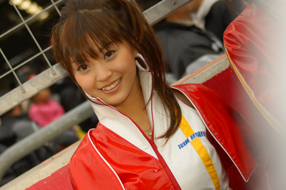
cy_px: 109
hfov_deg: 12.6
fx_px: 1299
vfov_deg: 8.4
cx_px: 136
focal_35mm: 164
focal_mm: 85
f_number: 5.6
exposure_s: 1/160
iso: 200
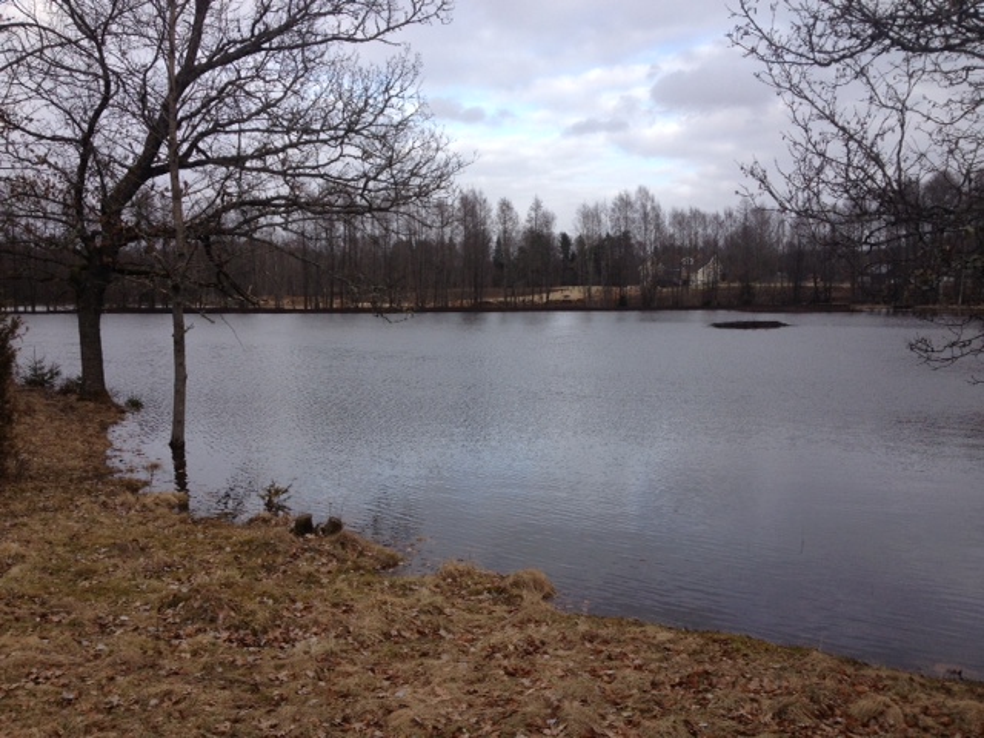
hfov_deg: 52.6
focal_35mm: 35
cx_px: 492
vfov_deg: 40.7
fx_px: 995
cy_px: 369
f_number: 2.4
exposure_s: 1/506
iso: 50
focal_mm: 4.28
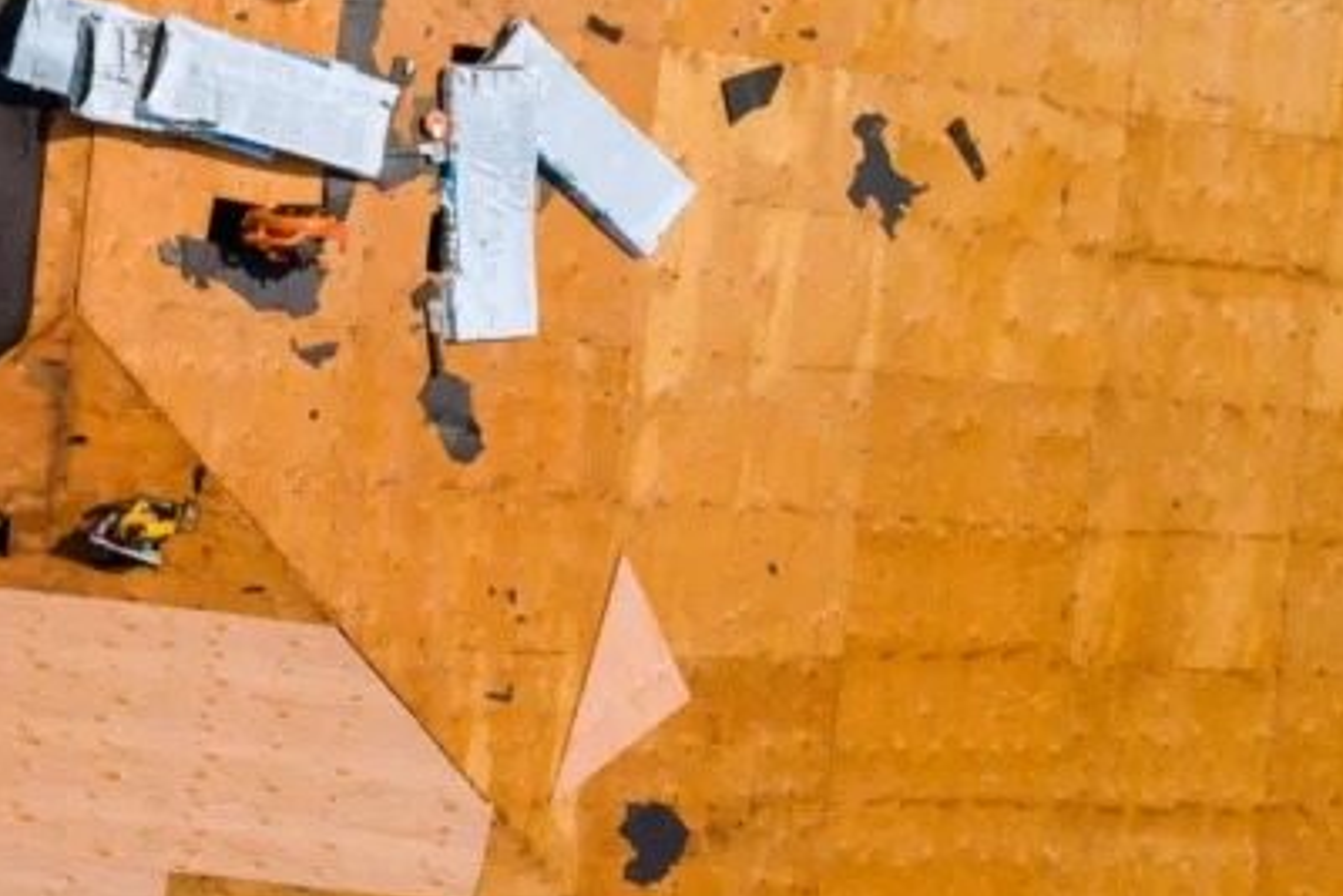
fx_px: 6083
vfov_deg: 8.4
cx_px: 121
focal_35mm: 163
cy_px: 181
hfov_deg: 12.5
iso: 100
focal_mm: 85
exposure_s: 1/1000
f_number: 3.5
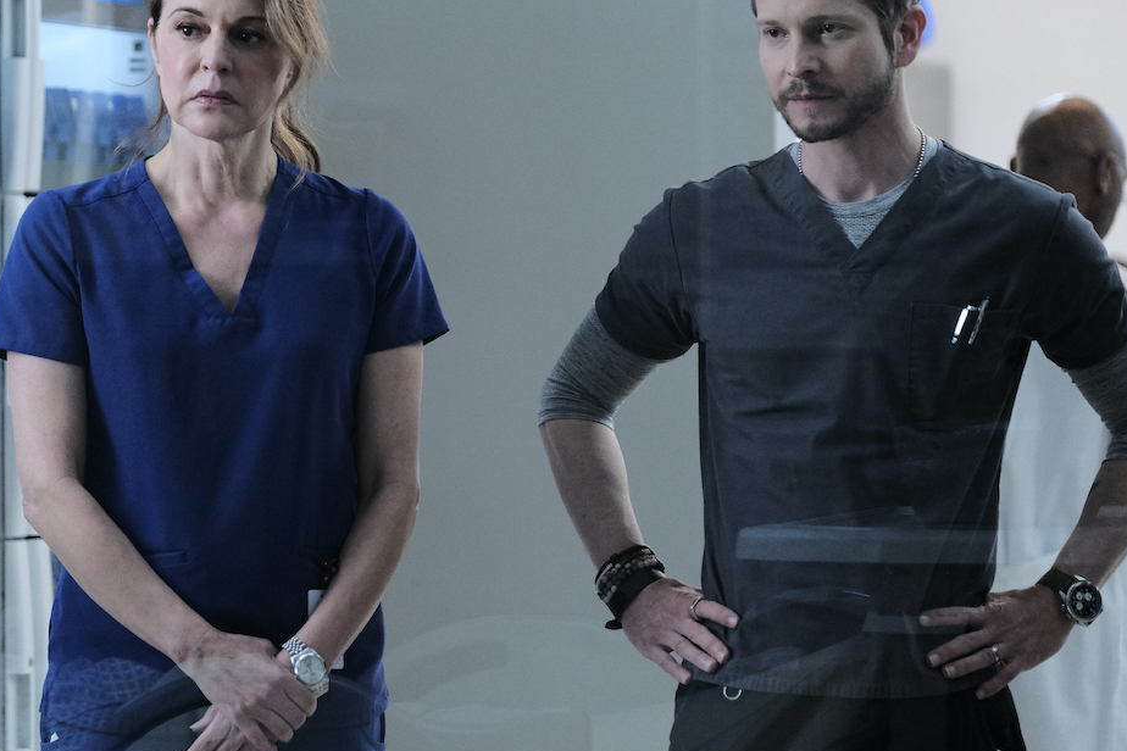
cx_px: 445
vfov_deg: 7.2
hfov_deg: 10.8
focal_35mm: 191
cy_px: 389
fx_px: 5979
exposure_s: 1/200
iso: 6400
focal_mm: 98.2
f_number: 2.8
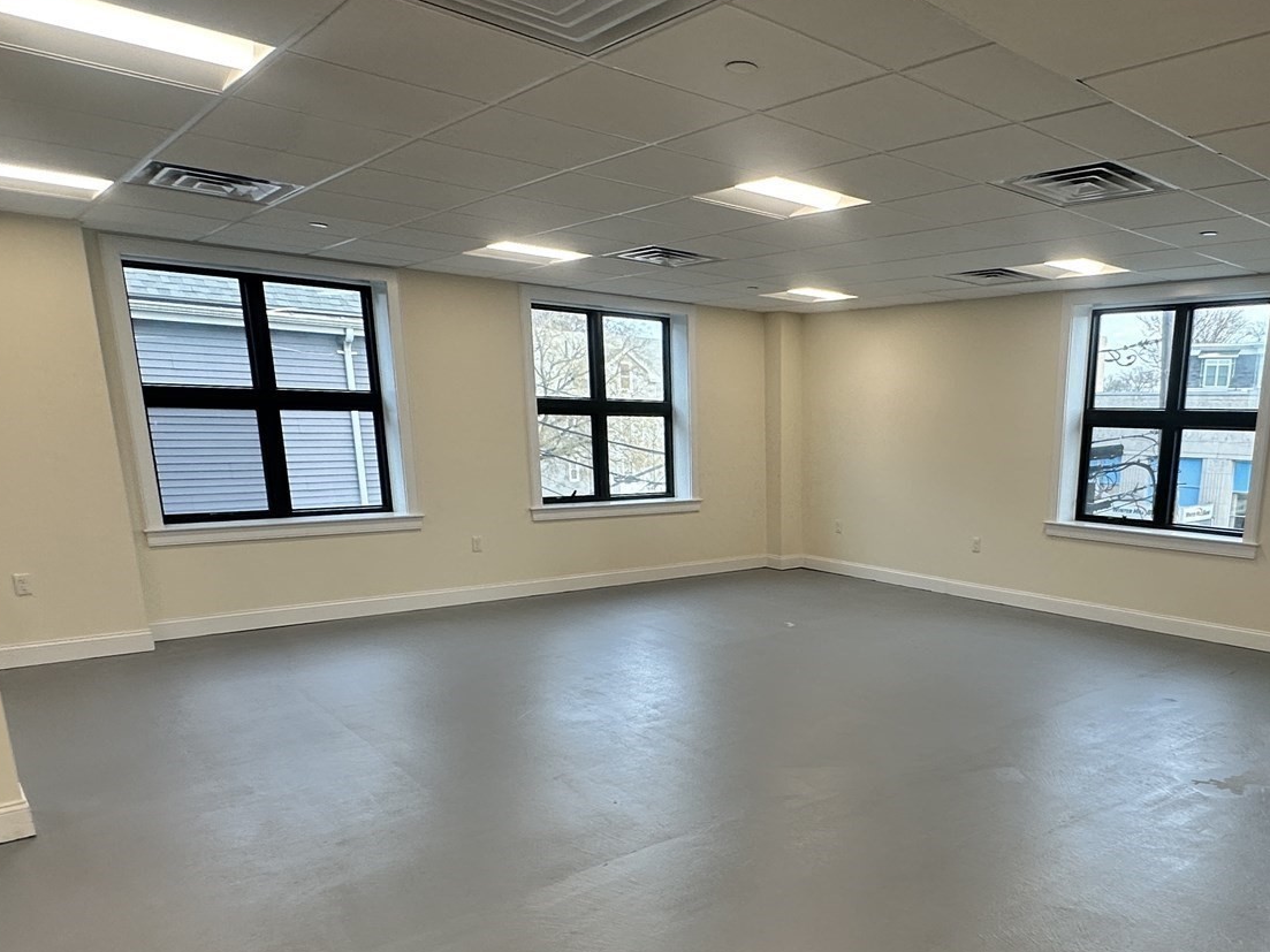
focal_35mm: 26
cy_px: 664
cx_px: 867
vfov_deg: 51.7
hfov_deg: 65.2
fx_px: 954
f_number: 2.2
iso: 50
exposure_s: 1/120
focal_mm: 2.22
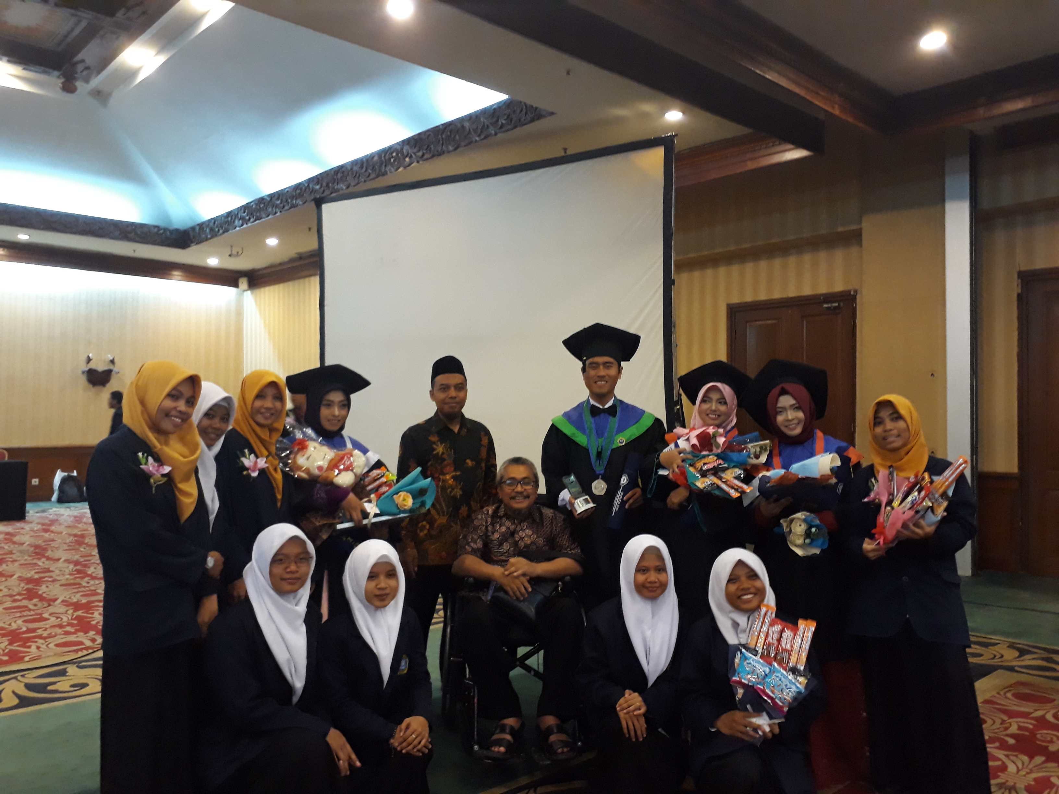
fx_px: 826
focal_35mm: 27
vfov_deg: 51.4
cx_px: 530
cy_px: 397
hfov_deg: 65.3
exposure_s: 1/17
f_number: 1.9
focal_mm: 3.6
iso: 320
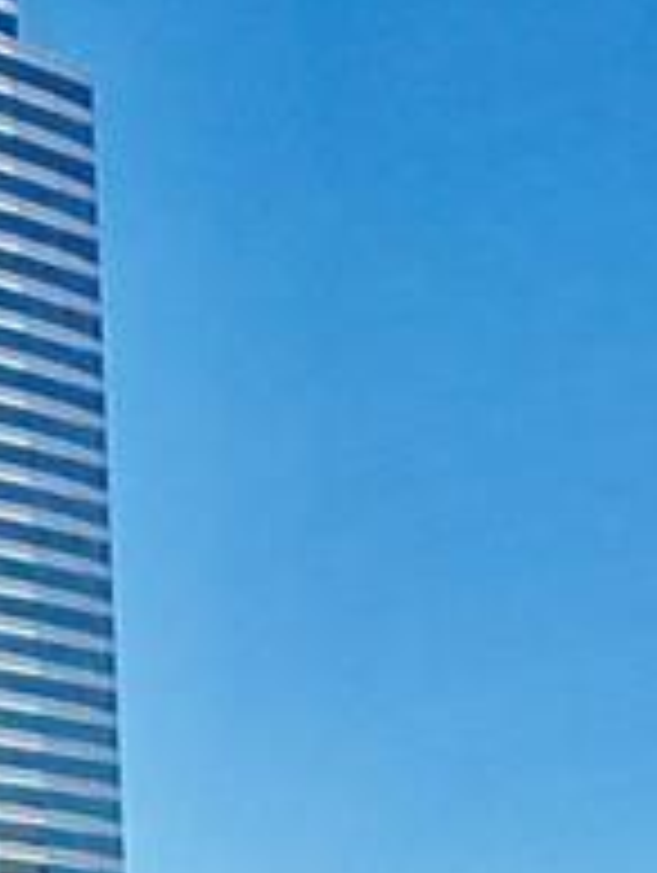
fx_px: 4520
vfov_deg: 9.5
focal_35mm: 179
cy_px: 2241
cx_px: 1323
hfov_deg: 7.9
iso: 25
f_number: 2.2
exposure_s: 1/2331
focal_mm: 4.15
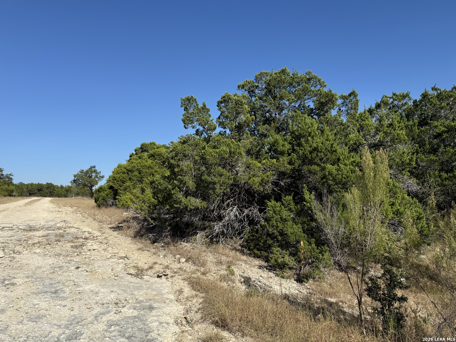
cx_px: 228
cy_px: 171
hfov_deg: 71.6
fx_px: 316
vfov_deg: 56.8
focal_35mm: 24
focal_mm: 6.76
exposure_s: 1/4975
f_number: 1.78
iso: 80
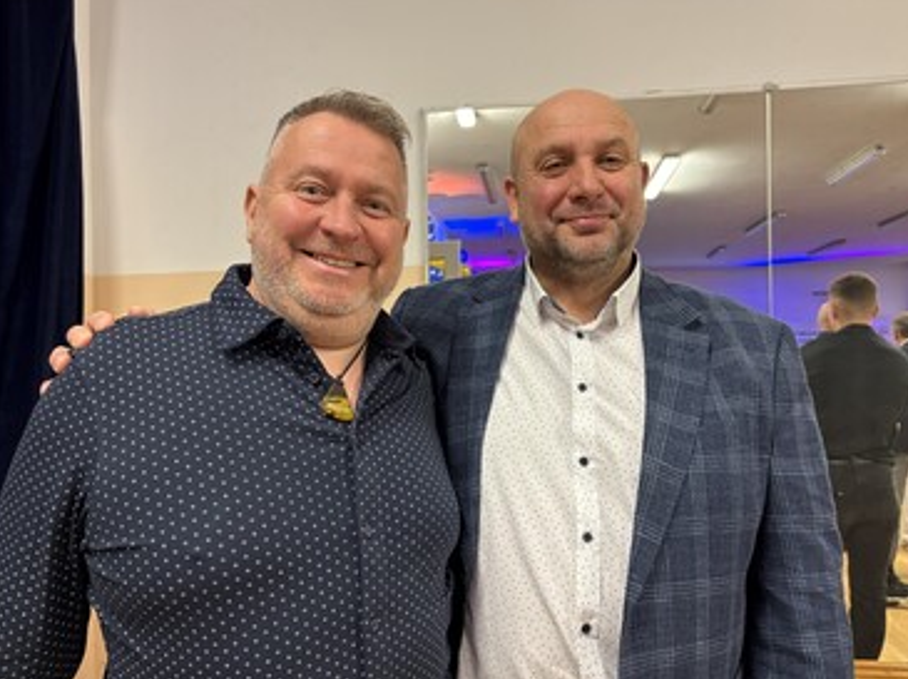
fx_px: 708
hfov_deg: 65.4
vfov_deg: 51.3
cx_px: 442
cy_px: 341
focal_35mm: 27
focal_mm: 5.96
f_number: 1.6
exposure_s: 1/50
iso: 200
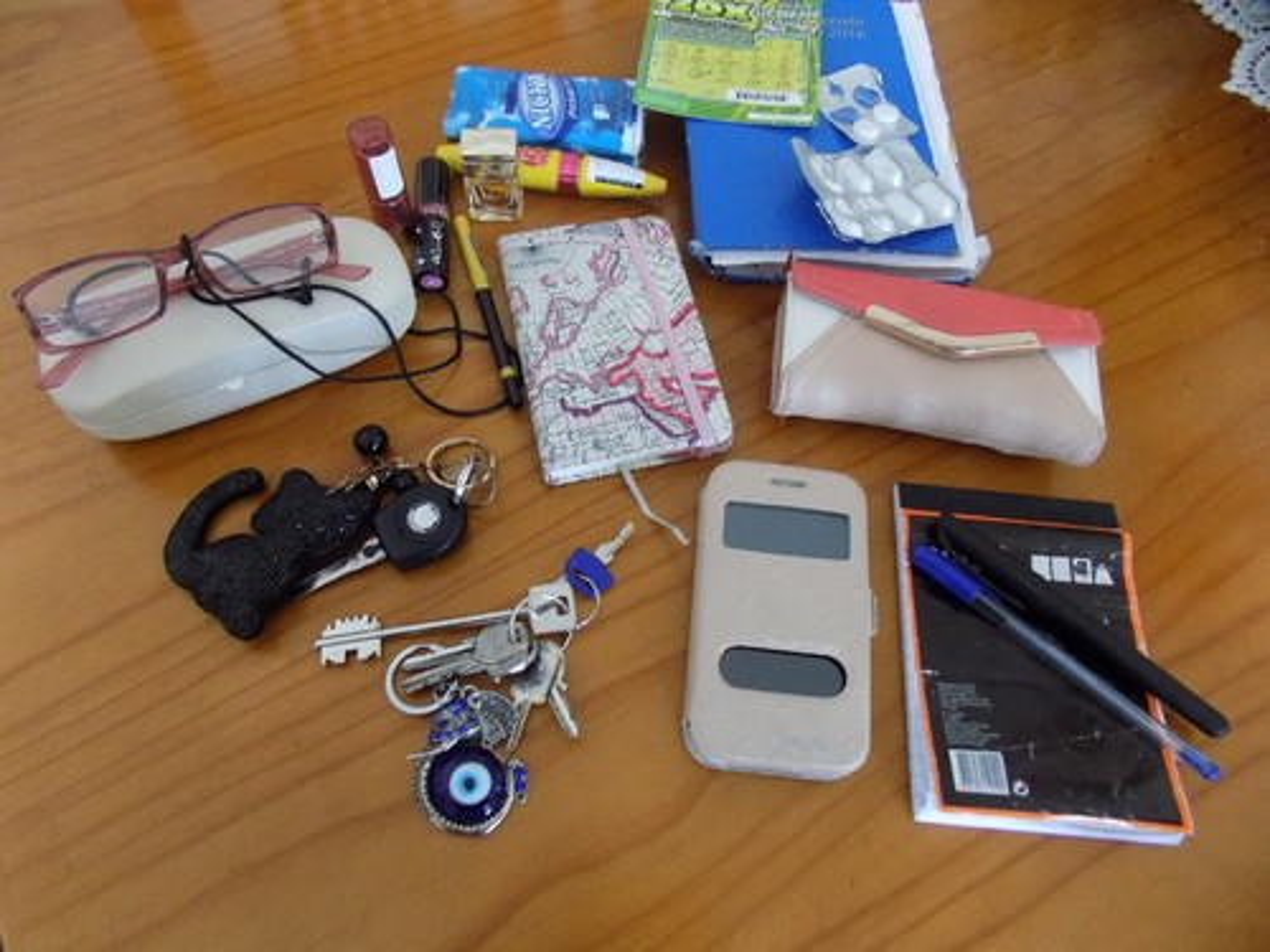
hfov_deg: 73.9
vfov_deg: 58.9
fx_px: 844
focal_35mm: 23
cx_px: 635
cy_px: 476
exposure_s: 1/10
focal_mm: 4
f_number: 3.1
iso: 400
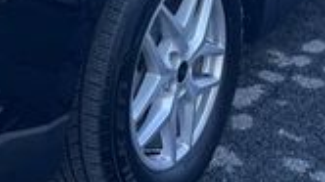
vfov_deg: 11.5
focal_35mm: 101
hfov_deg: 20.8
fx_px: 870
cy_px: -92
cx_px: 47
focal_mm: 6.76
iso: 80
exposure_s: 1/773
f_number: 1.78
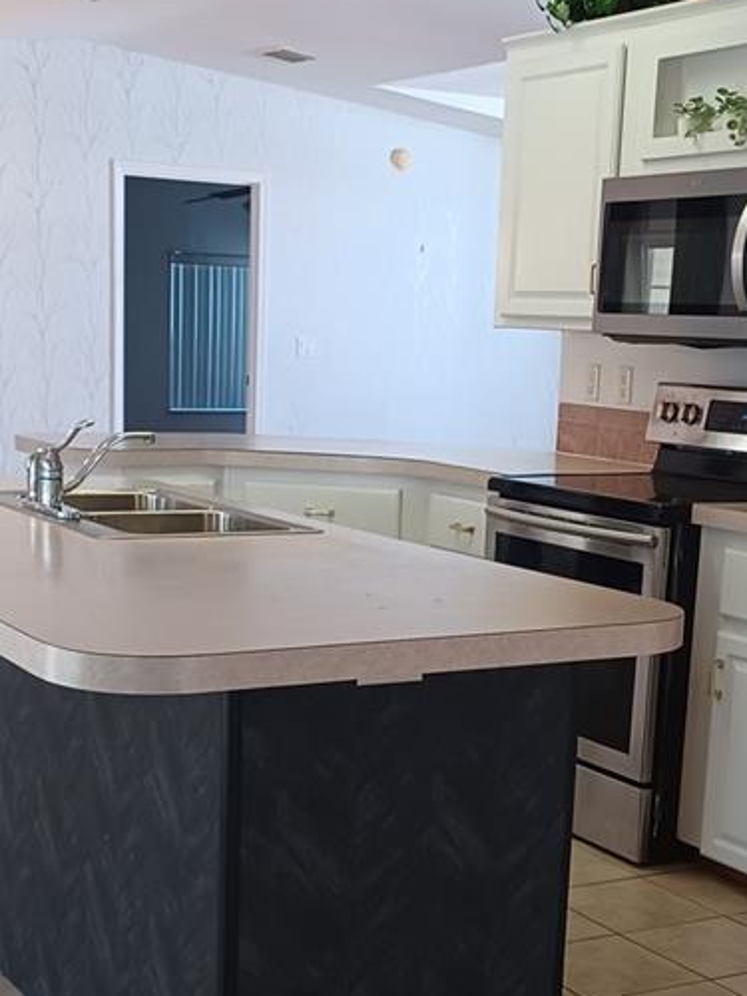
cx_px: 323
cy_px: 689
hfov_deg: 24.4
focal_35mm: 60
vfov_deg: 31.8
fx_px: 1726
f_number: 1.8
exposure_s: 1/60
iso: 320
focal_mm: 4.6
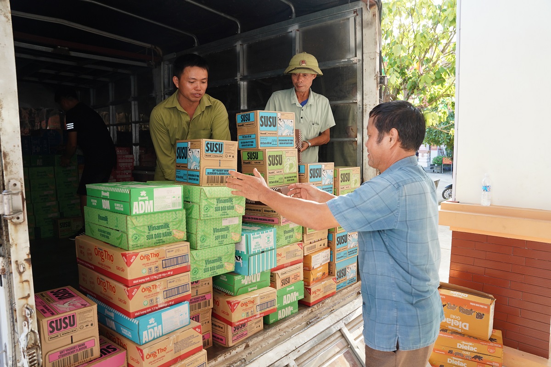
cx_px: 276
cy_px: 184
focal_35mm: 24
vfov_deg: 53.1
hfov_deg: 73.7
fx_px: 367
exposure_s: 1/160
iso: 500
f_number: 5
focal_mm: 24
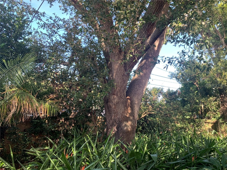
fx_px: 170
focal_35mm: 26
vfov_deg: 53.1
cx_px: 114
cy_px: 85
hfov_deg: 67.3
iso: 32
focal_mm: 4.25
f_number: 1.8
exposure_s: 1/122
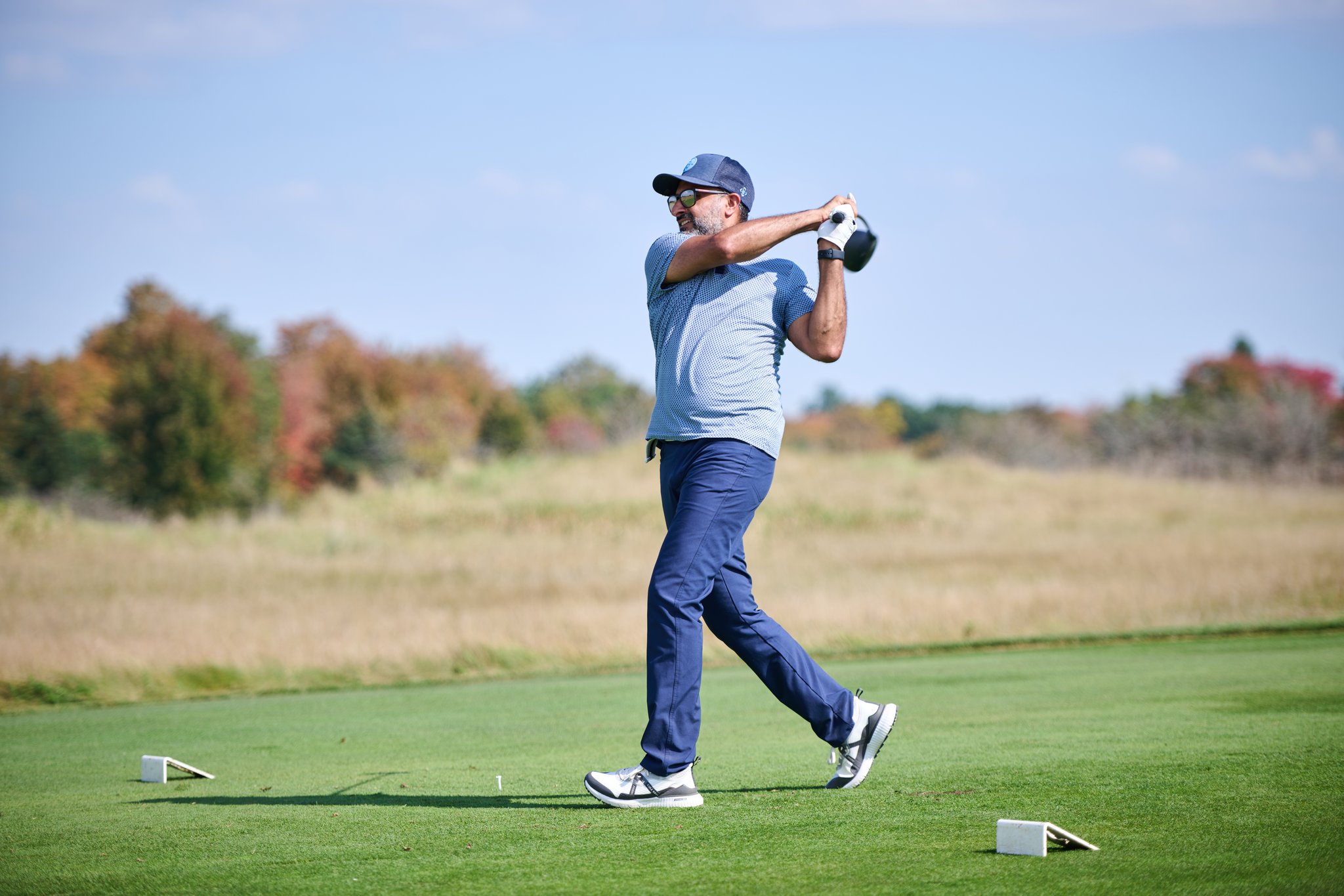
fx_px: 5226
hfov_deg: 14.7
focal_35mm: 140
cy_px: 448
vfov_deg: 9.8
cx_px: 672
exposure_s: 1/800
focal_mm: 140
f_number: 2.8
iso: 64
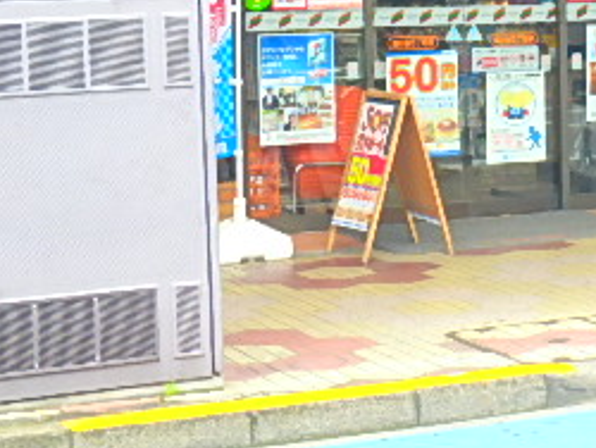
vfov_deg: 12.8
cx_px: 682
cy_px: 10
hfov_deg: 16.5
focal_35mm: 115
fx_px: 1982
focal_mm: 8.1
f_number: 5.2
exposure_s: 1/50
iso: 250
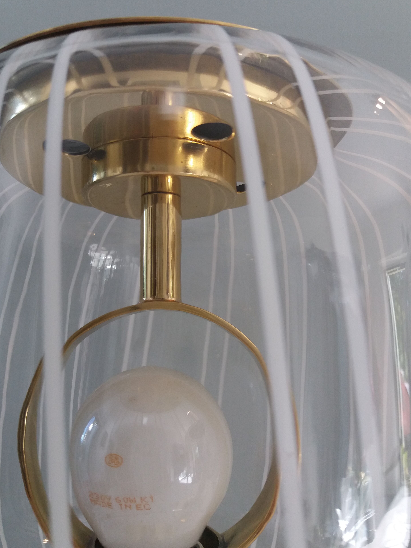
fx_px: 475
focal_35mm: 30
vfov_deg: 59.9
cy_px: 256
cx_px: 205
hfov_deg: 46.8
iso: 100
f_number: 1.9
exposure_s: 1/100
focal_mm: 3.7
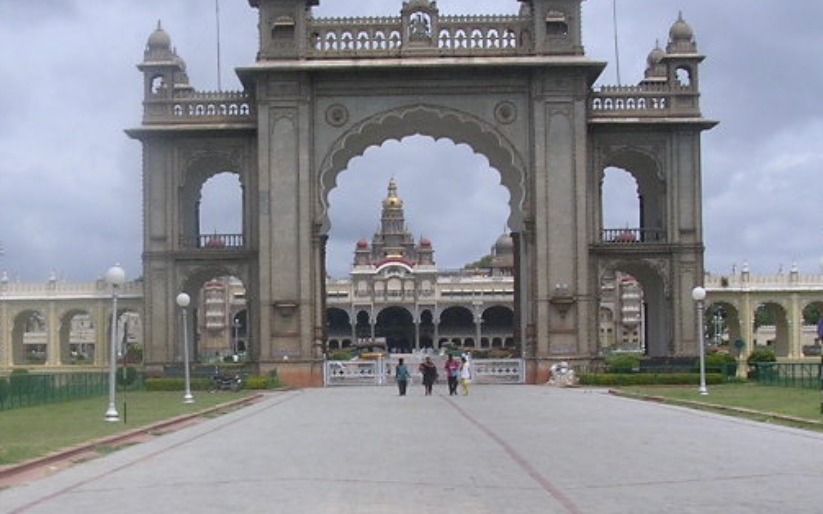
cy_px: 304
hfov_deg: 25.1
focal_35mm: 82
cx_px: 268
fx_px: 1839
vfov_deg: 15.9
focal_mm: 5.8
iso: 100
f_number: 5.6
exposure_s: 1/476
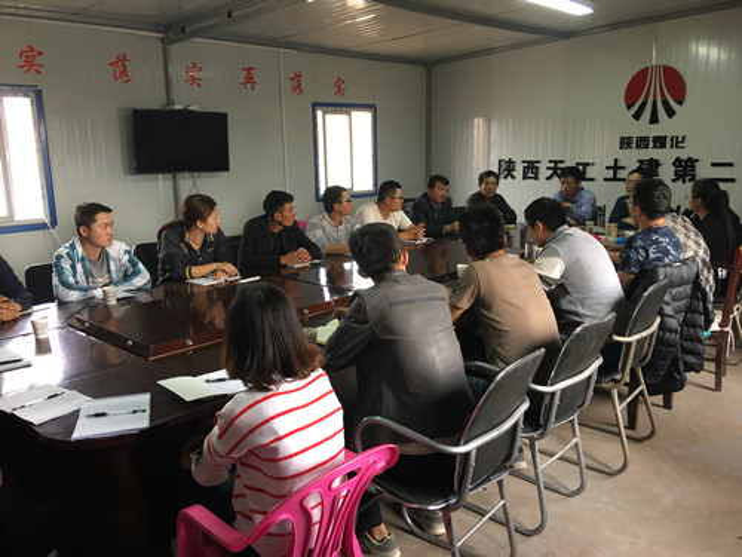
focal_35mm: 29
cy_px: 278
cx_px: 371
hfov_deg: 61.7
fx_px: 622
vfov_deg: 48.2
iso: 40
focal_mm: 4.15
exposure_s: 1/17
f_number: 2.2
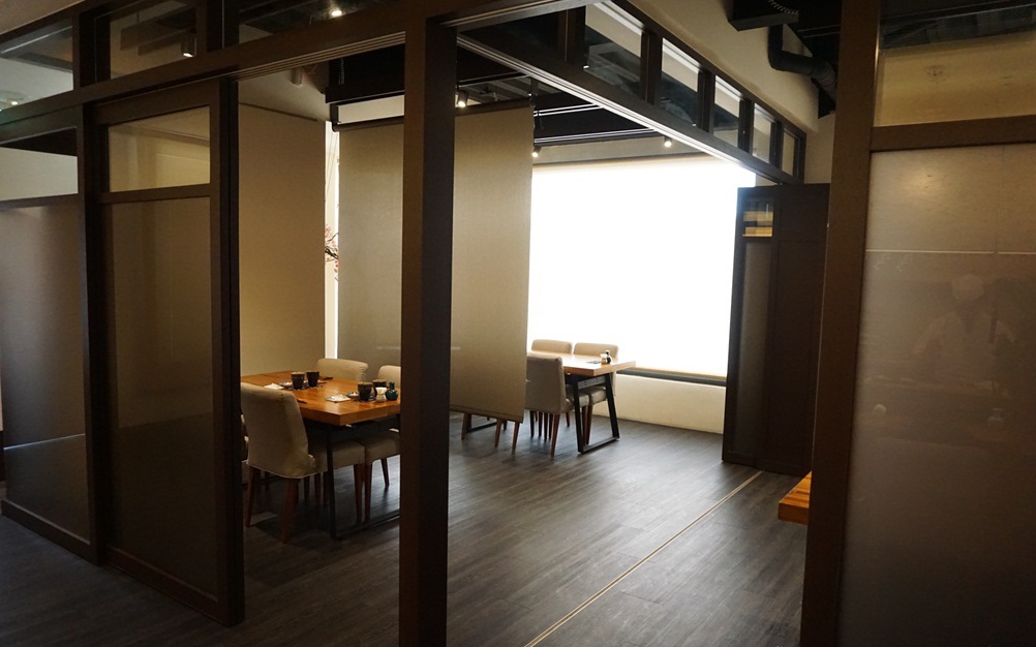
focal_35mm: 25
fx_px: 706
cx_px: 526
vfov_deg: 49.2
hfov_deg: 72.5
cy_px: 338
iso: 3200
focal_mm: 16
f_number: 3.5
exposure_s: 1/125
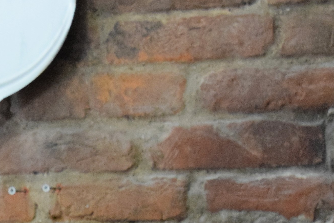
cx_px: 82
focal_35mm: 150
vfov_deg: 8.9
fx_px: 1392
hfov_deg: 13.6
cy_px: 348
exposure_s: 1/60
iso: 3200
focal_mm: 22
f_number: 3.8
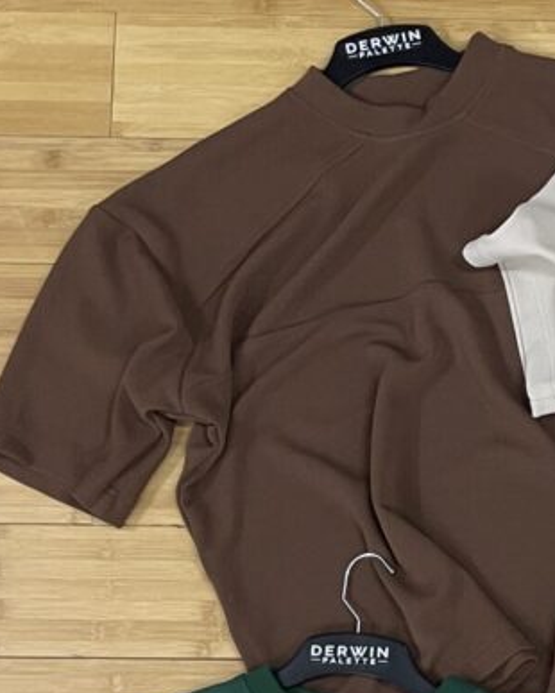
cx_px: 886
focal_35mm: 84
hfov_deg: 16.3
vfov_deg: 21.7
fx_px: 1723
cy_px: 733
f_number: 1.6
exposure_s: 1/50
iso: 200
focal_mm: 5.1
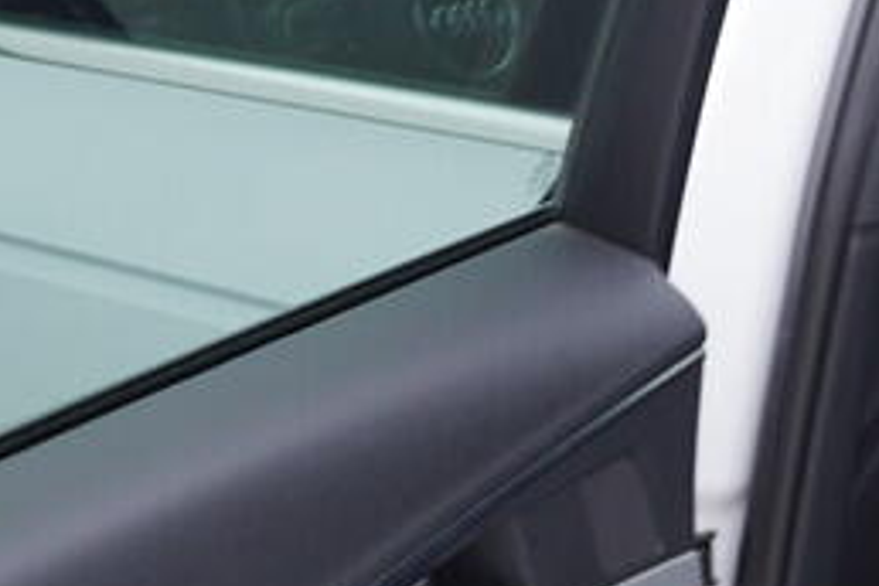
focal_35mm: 143
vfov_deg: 9.5
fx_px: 3491
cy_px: 601
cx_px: 974
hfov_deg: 14.0
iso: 160
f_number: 2.8
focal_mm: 24
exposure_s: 1/40
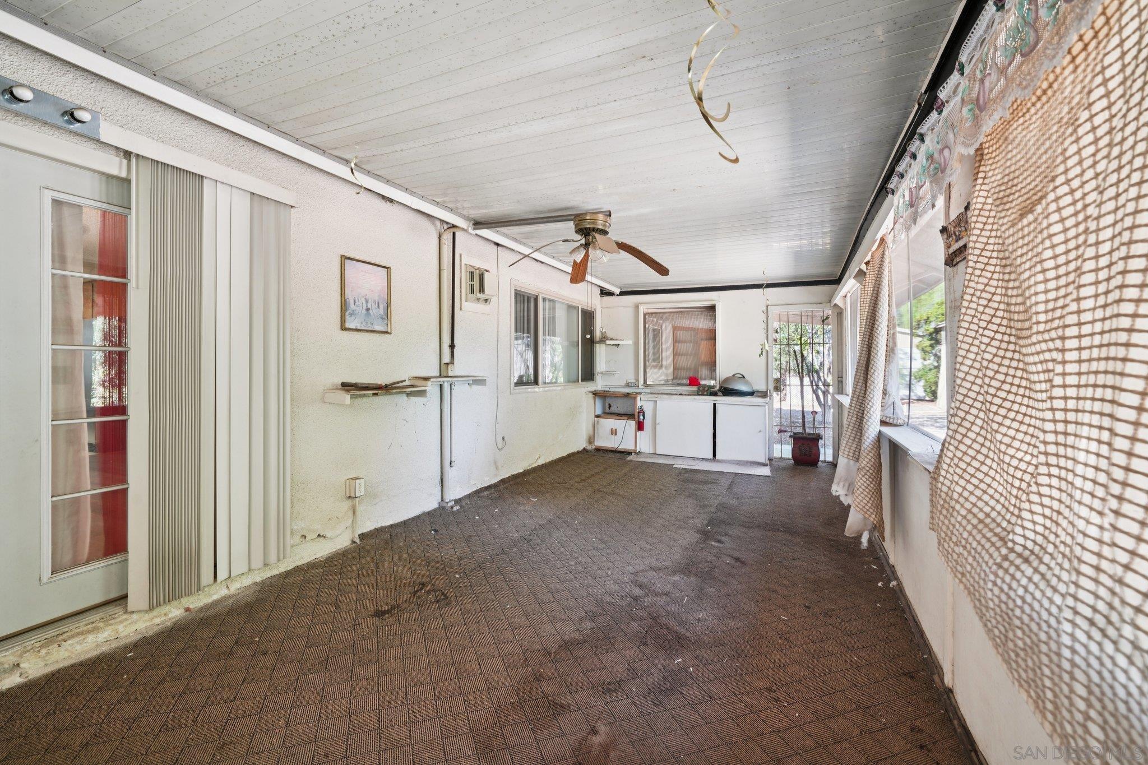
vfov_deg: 81.2
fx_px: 446
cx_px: 574
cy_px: 382
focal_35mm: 14
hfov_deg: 104.3
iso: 400
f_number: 8
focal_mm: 14
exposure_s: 1/8
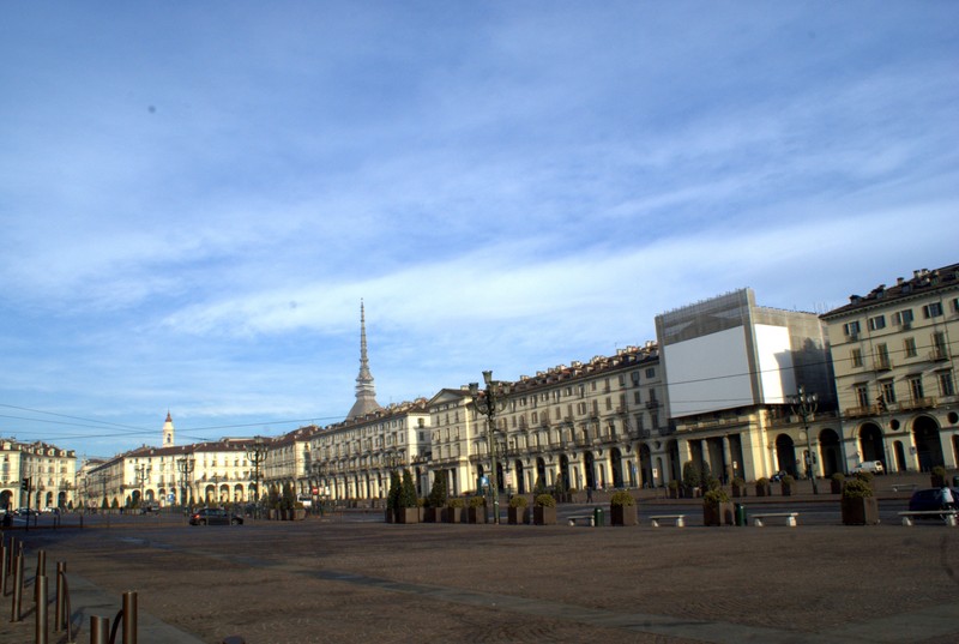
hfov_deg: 67.3
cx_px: 480
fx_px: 721
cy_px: 322
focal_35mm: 27
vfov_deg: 48.1
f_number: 22
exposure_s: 1/125
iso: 400
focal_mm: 18
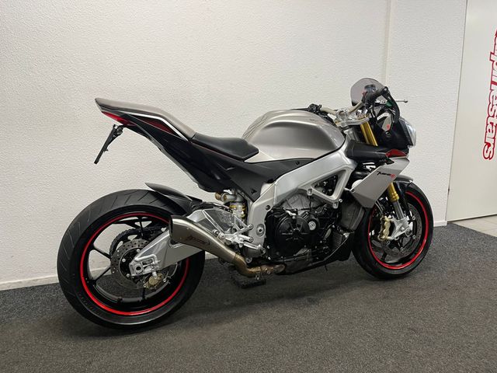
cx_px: 248
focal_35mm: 26
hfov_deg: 67.3
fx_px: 373
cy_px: 186
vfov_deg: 53.1
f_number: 1.6
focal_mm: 5.1
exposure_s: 1/50
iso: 80
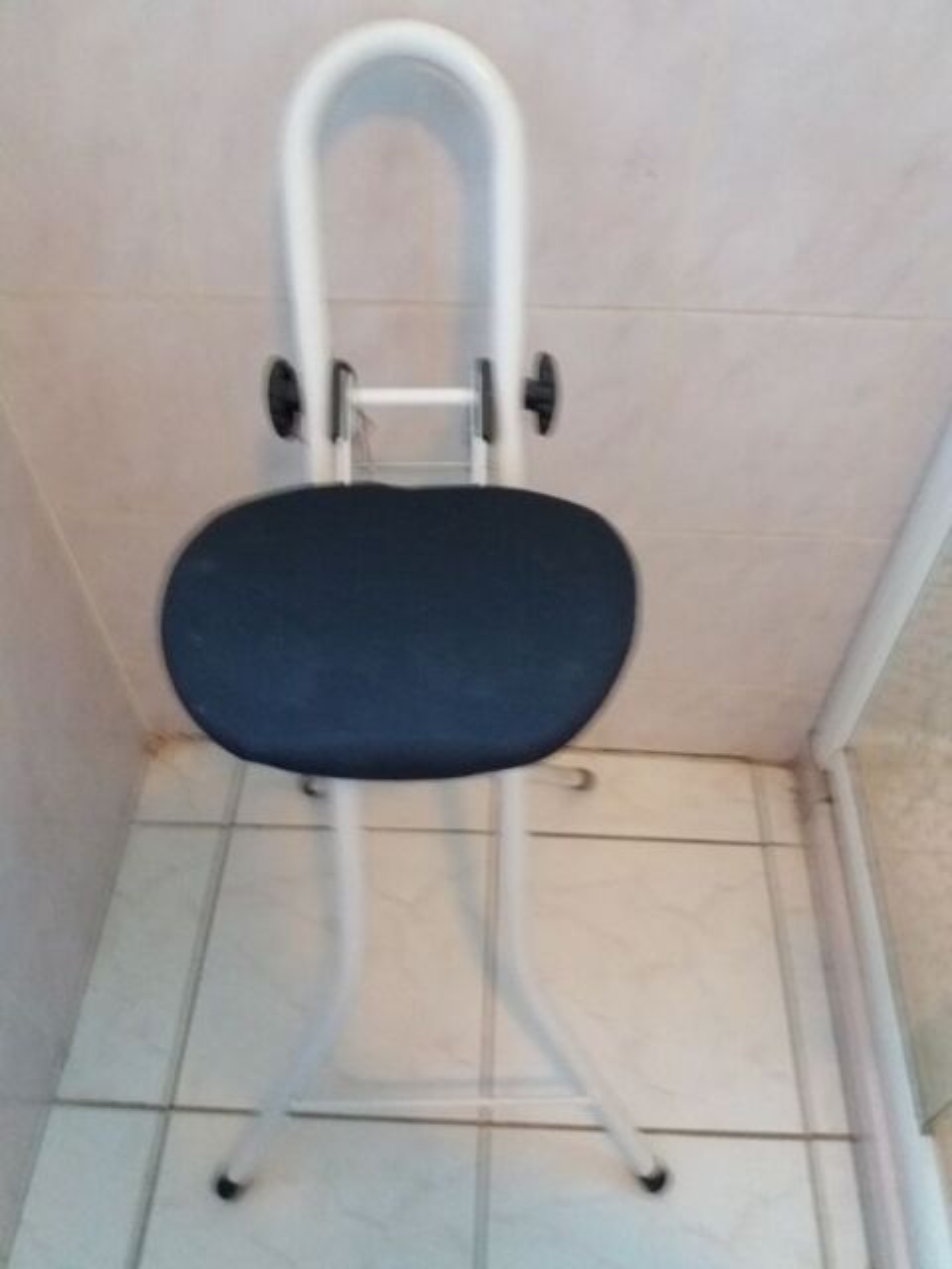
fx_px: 1027
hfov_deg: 49.7
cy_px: 634
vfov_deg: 63.4
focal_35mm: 28
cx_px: 476
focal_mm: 3.7
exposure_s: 1/17
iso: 640
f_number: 1.9
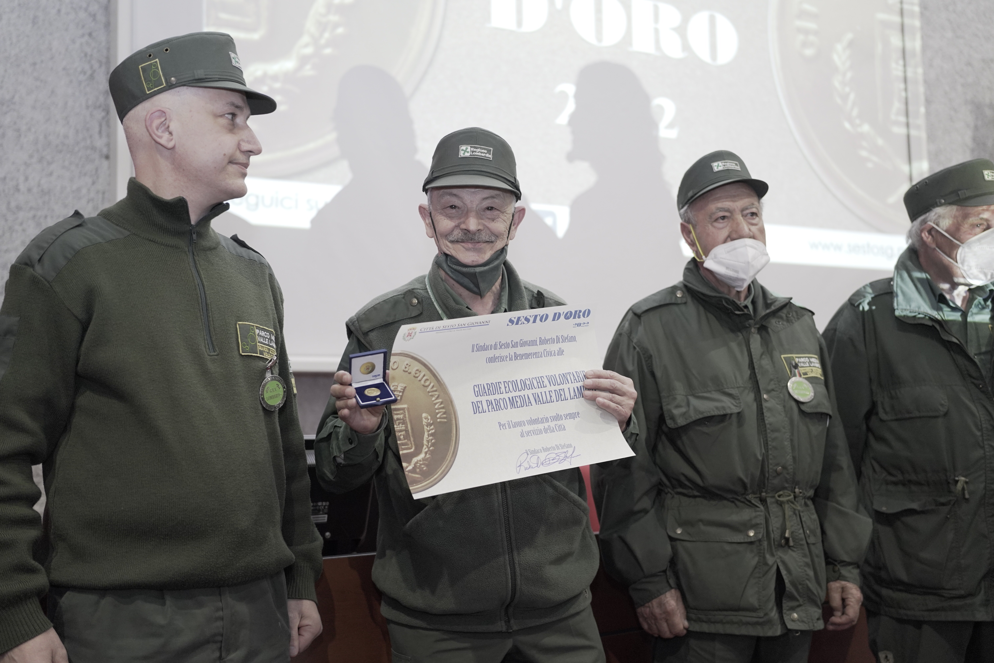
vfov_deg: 33.4
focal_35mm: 40
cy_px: 332
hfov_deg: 48.5
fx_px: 1104
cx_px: 497
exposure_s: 1/100
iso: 3200
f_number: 2.5
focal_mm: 40
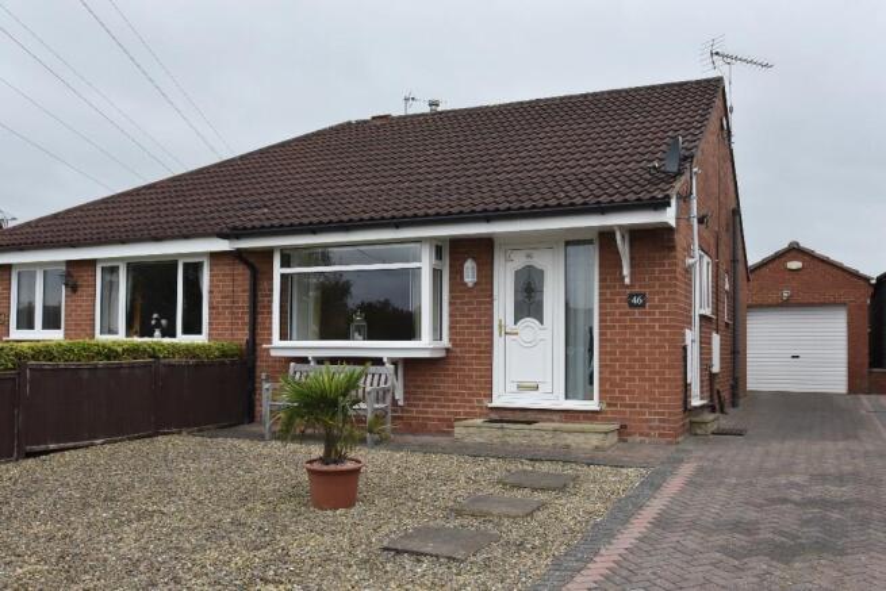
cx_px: 443
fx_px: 812
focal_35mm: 33
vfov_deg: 40.0
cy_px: 296
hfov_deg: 57.2
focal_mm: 22
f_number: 8
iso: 800
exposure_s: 1/320
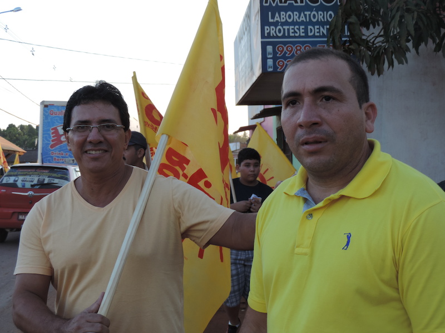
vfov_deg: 29.1
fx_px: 643
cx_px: 222
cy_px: 166
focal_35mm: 50
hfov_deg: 38.2
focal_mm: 8.9
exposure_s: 1/100
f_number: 3.6
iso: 80
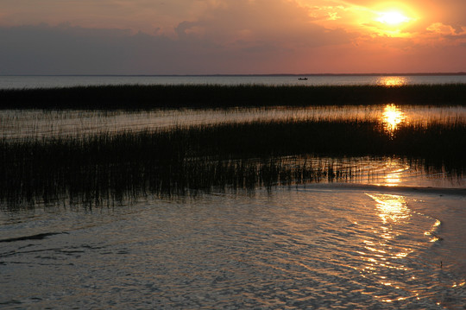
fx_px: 1203
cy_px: 155
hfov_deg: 21.9
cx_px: 233
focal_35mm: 93
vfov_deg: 14.7
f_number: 9
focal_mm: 62
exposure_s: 1/320
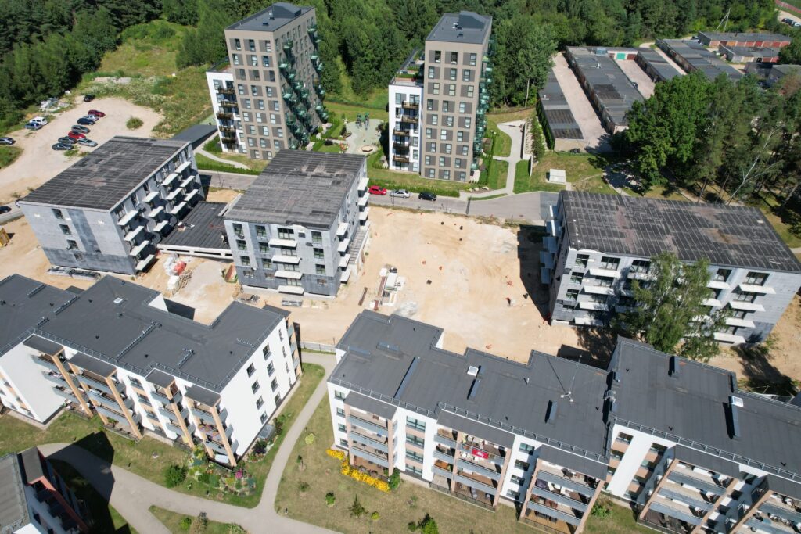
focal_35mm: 22
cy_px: 267
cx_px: 400
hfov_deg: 78.6
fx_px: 490
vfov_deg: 57.2
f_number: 2.8
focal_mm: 8.38
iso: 160
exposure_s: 1/3000
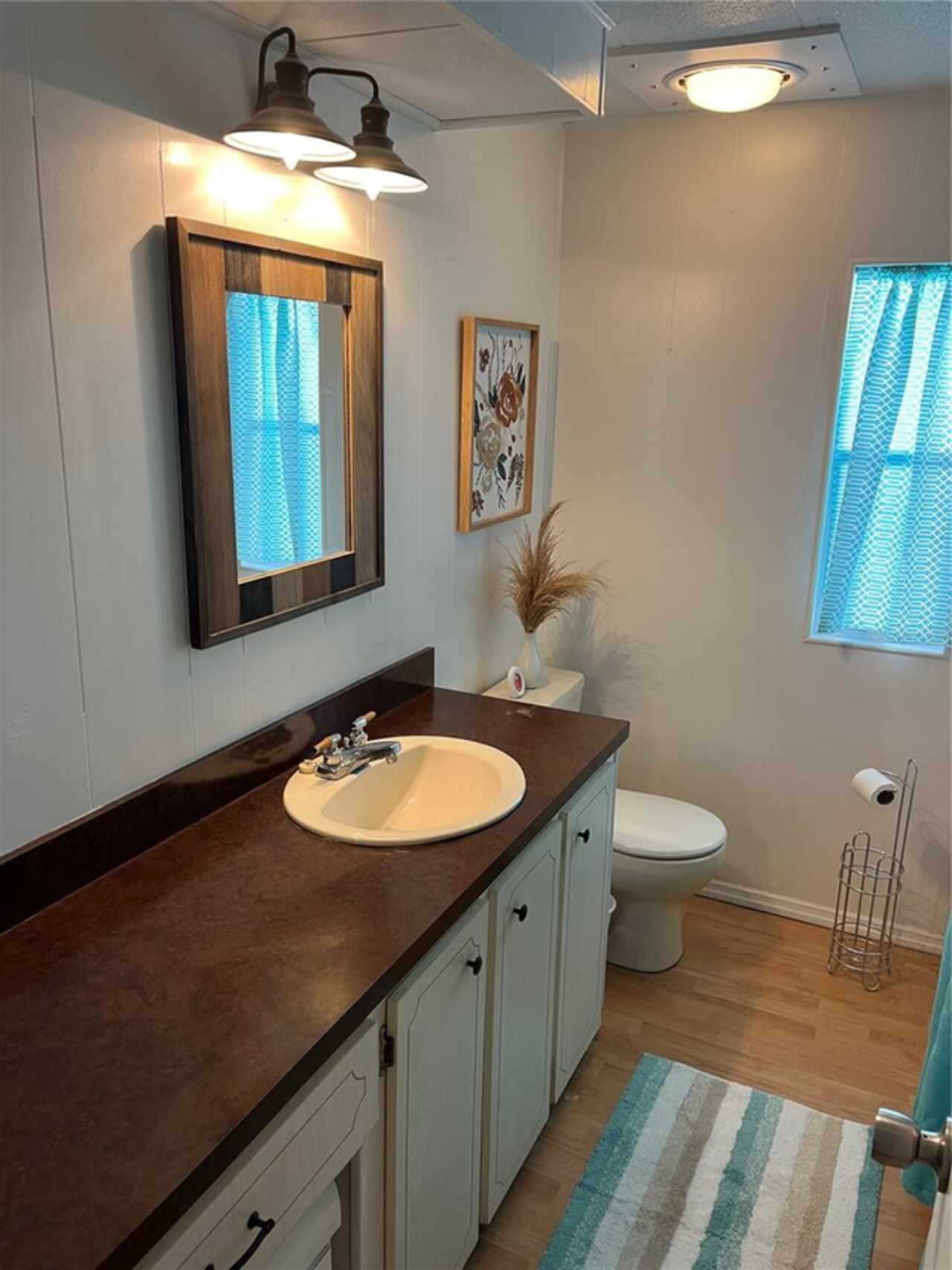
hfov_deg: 53.1
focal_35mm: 26
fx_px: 953
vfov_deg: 67.3
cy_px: 635
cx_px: 476
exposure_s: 1/60
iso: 100
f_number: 1.6
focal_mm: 5.1
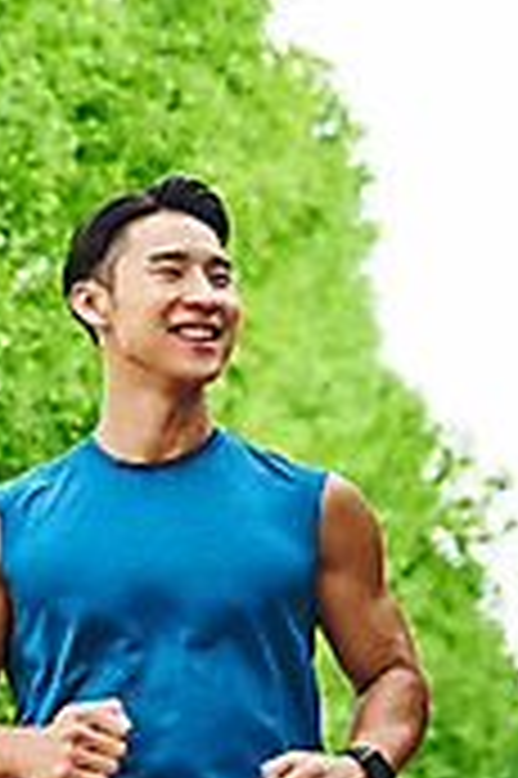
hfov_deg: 9.8
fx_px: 3006
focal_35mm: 139
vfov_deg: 14.7
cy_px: 202
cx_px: 25
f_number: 3.2
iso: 500
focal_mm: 60
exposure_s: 1/1000
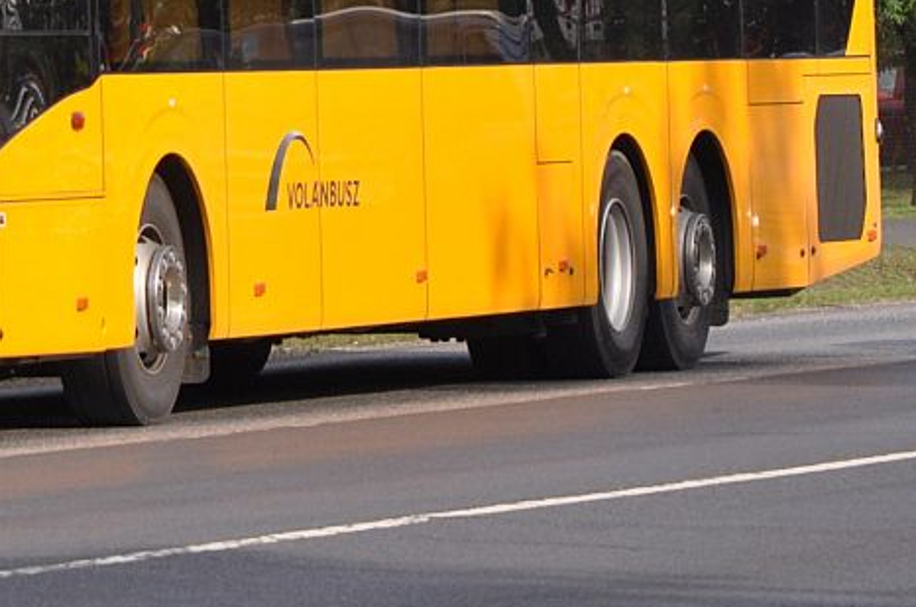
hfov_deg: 4.3
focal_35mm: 479
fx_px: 12155
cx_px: 3
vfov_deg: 2.9
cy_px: -216
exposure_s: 1/1000
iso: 450
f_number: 5.6
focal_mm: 105
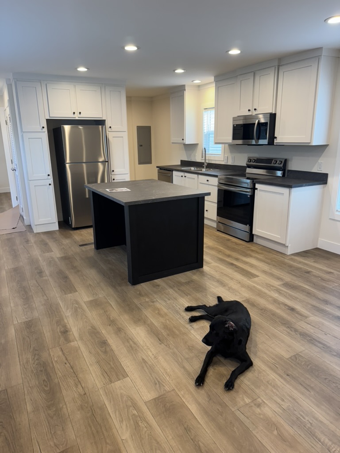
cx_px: 170
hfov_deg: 56.8
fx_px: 314
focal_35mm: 24
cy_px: 226
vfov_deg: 71.6
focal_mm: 6.76
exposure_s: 1/120
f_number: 1.78
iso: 125
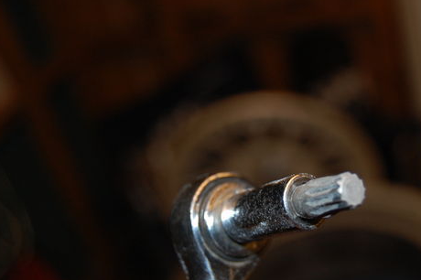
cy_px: 185
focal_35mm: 65
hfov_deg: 31.0
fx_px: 756
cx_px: 266
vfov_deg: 20.9
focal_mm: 31
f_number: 4.5
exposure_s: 1/60
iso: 360
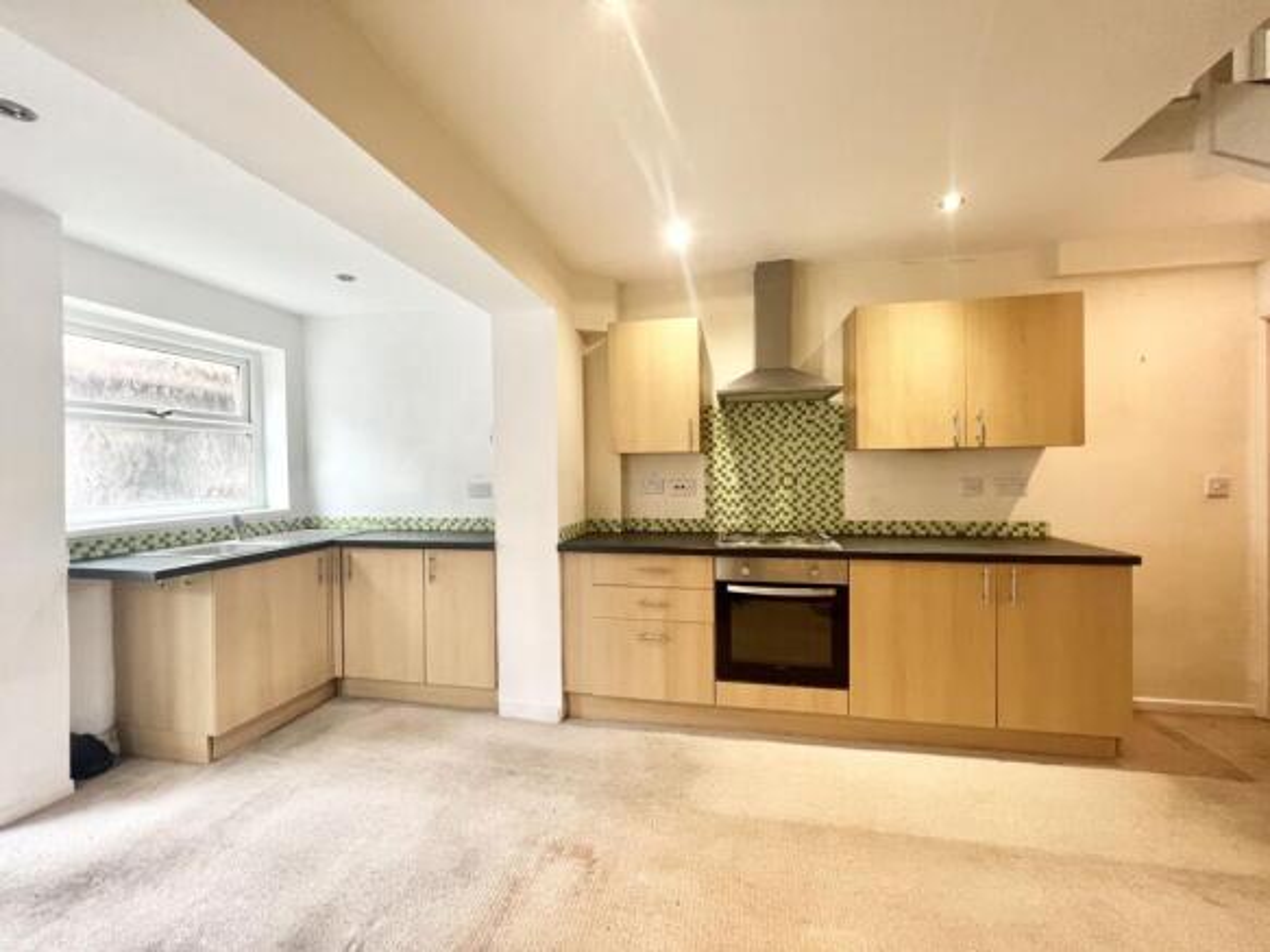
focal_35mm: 13
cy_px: 476
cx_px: 635
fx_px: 477
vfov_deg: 89.9
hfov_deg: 106.2
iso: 250
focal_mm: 1.57
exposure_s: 1/50
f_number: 1.8
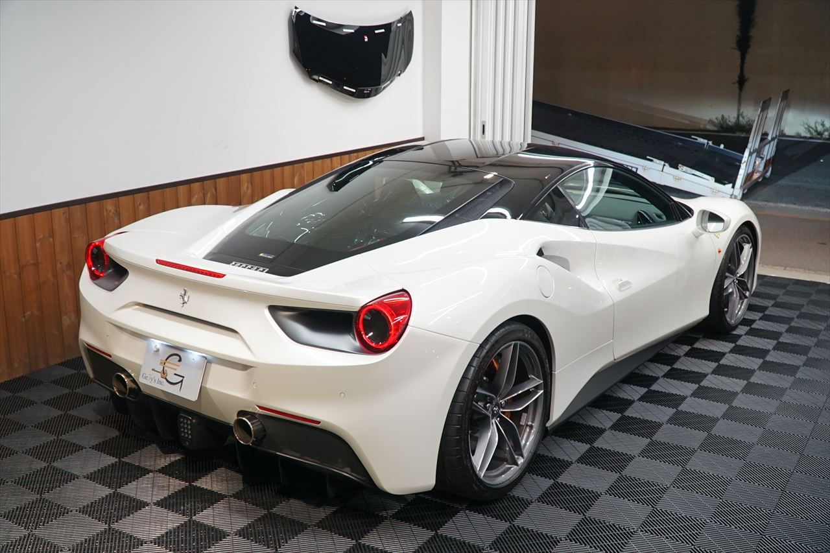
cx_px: 415
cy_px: 276
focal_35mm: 34
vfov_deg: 38.9
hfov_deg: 55.8
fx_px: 784
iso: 500
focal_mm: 23
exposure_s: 1/60
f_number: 4.5
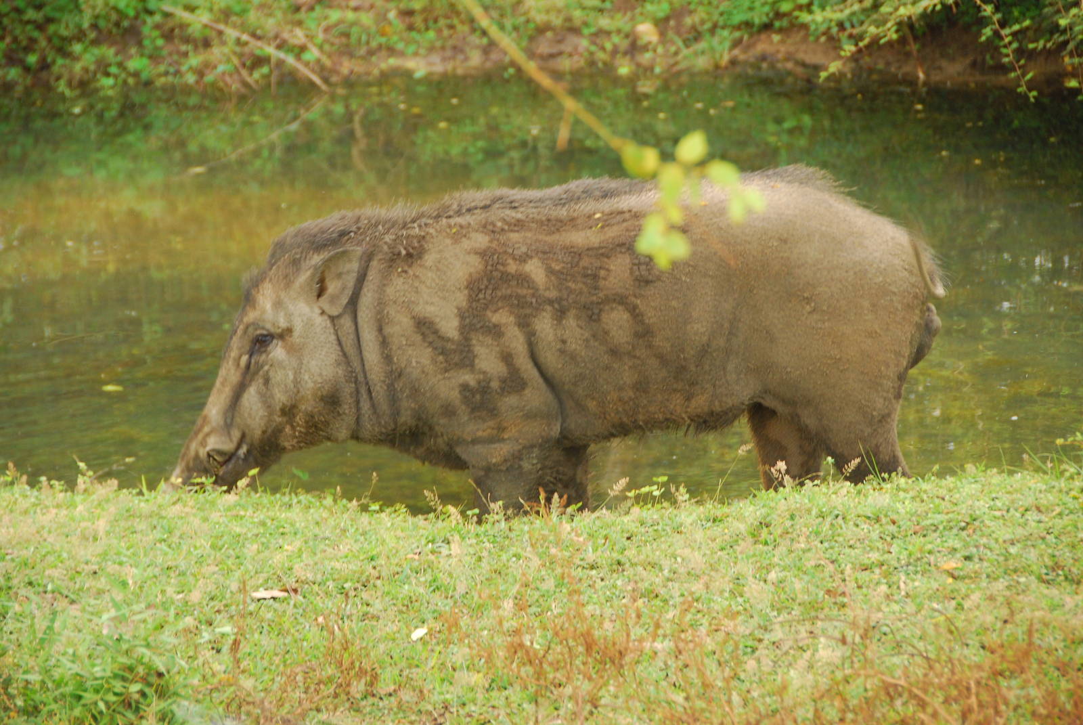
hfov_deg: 11.4
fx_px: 5421
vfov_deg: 7.7
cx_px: 542
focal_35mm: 180
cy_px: 362
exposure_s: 1/50
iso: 400
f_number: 5.6
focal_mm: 120
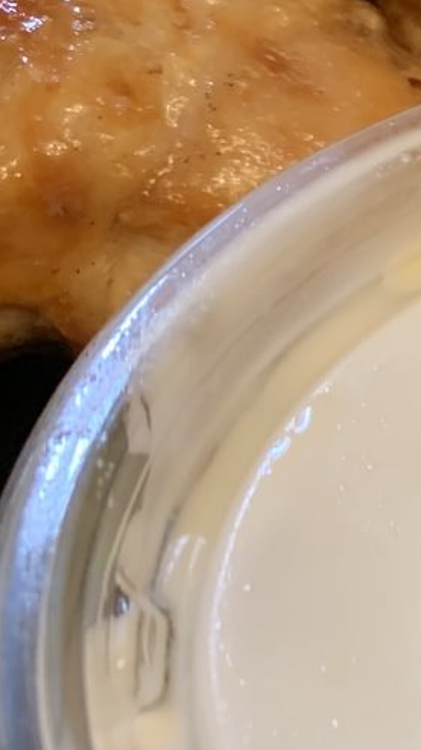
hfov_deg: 11.0
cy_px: 338
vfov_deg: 23.2
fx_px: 1827
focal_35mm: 92
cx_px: 1030
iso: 125
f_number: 1.8
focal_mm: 4.25
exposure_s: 1/50
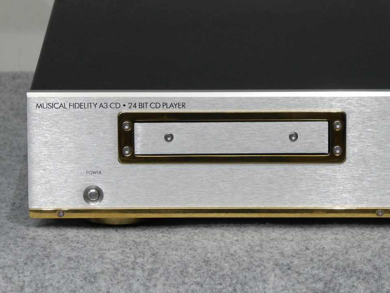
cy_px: 146
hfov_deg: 7.9
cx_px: 195
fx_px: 2817
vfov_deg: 5.9
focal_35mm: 250
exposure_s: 1/13
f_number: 5.6
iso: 200
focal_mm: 44.8
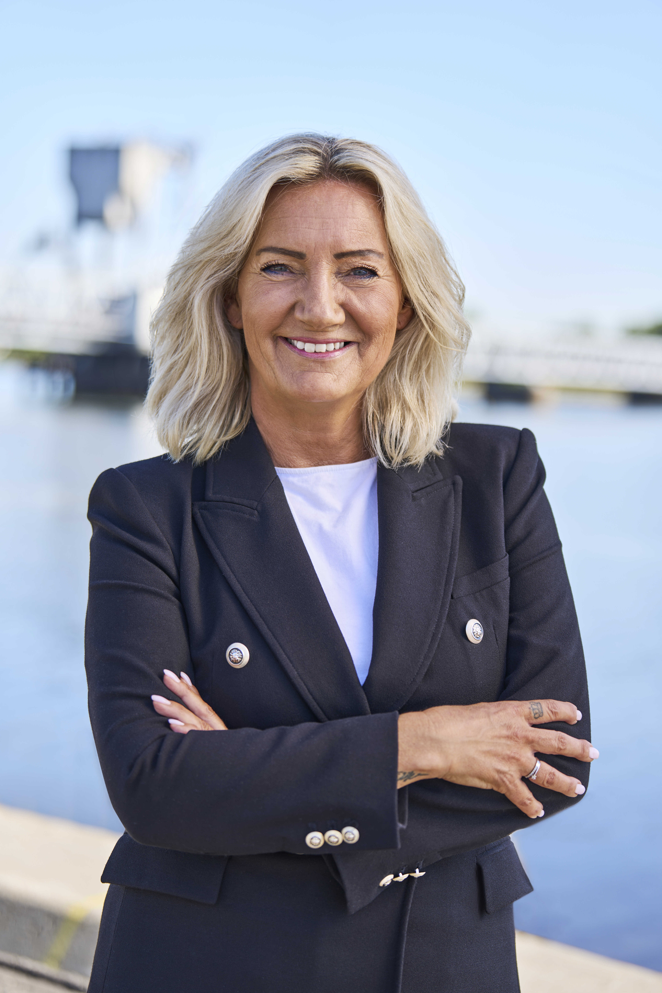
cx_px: 331
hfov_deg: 18.2
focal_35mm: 75
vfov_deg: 27.0
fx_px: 2069
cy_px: 496
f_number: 2.8
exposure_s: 1/400
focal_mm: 75
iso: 50
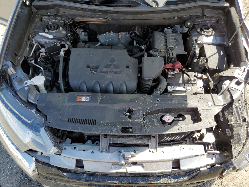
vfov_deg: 53.1
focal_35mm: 26
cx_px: 124
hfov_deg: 67.3
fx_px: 187
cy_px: 94
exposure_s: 1/769
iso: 50
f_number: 1.5
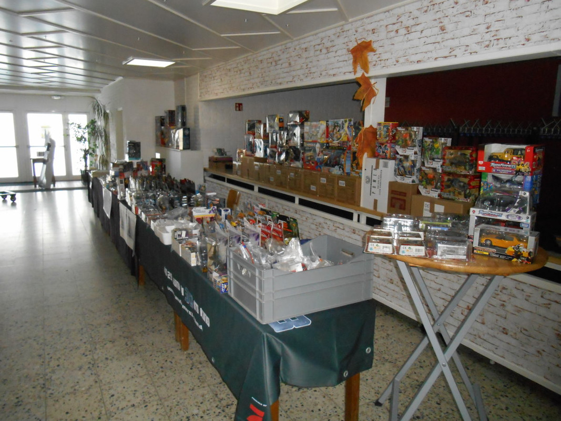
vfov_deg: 53.1
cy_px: 210
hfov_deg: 67.3
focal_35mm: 26
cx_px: 280
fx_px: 421
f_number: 3.4
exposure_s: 1/25
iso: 640
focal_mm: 4.7
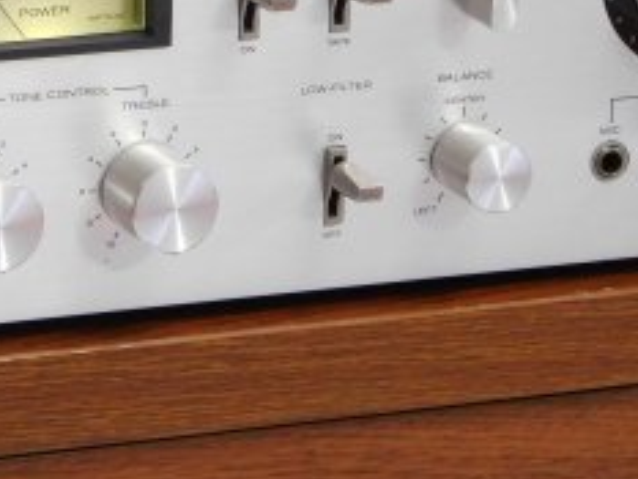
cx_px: 104
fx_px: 4702
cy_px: -118
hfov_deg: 7.7
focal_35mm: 255
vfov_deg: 5.8
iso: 640
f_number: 4.6
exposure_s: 1/30
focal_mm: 17.6
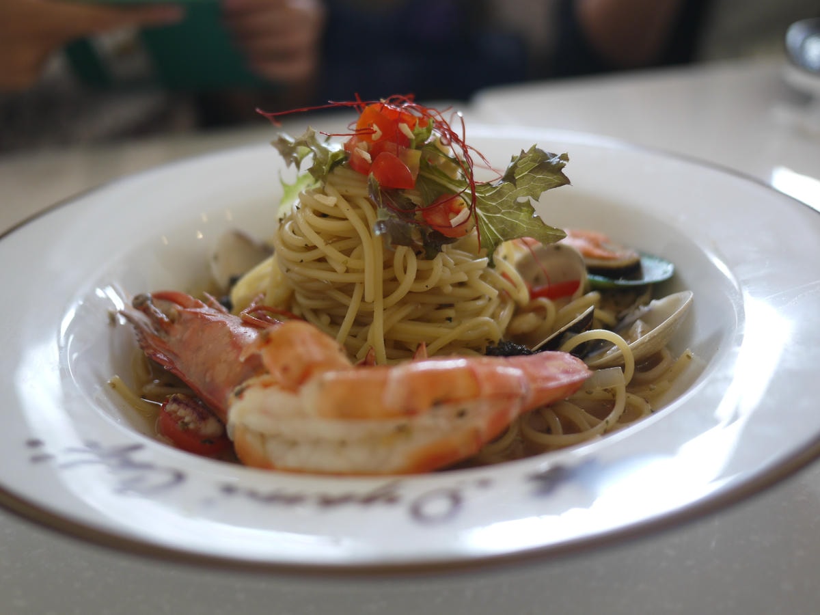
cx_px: 410
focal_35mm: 40
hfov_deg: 46.8
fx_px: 948
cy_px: 308
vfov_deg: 36.0
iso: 160
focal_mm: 20
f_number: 1.7
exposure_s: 1/80
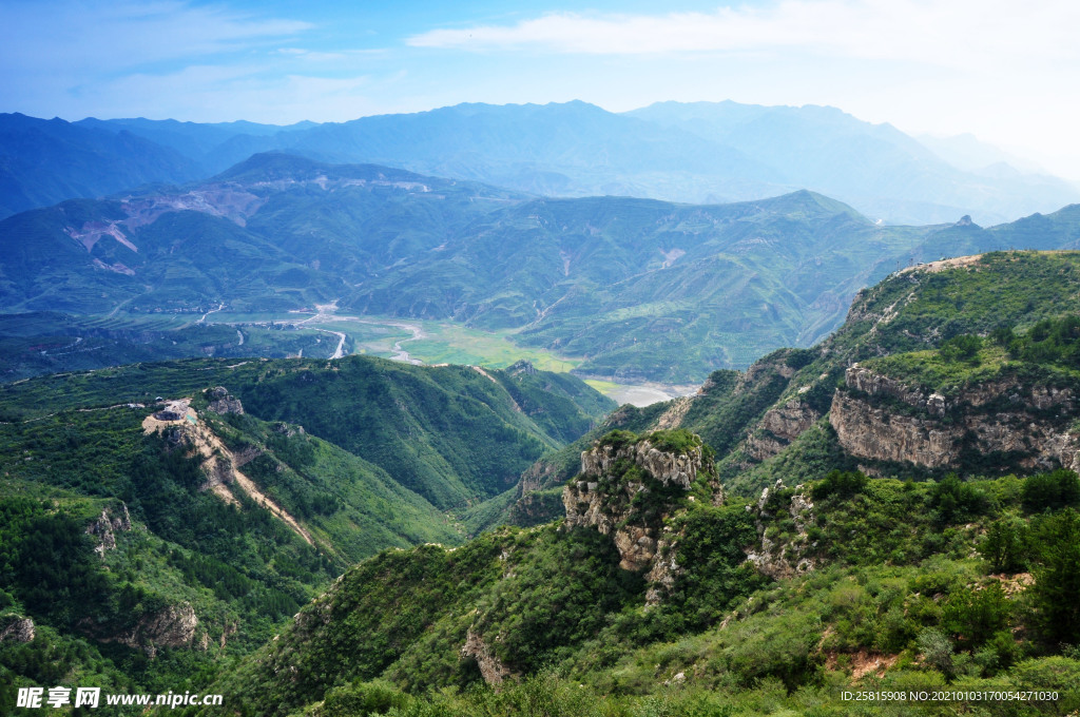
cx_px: 540
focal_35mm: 33
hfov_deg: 57.3
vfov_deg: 39.9
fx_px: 989
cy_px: 358
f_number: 11
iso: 200
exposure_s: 1/125
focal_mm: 22
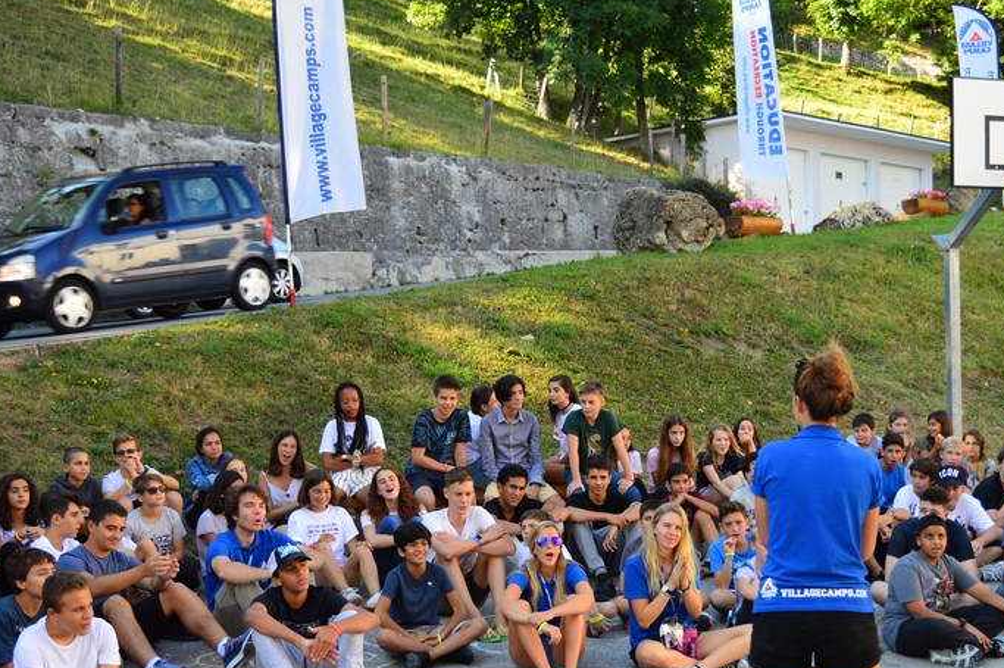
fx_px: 1505
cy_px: 477
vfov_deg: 24.8
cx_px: 601
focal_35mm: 54
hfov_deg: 36.8
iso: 100
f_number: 4
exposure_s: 1/125
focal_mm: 24
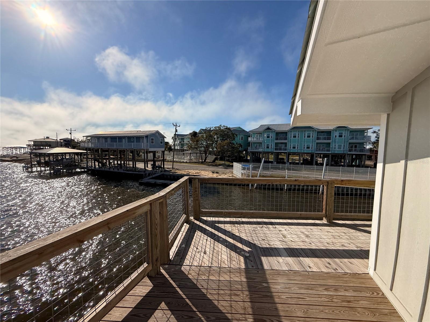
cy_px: 161
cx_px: 215
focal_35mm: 14
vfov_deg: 85.7
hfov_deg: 102.1
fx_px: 174
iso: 80
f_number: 2.2
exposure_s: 1/6173
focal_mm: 2.22
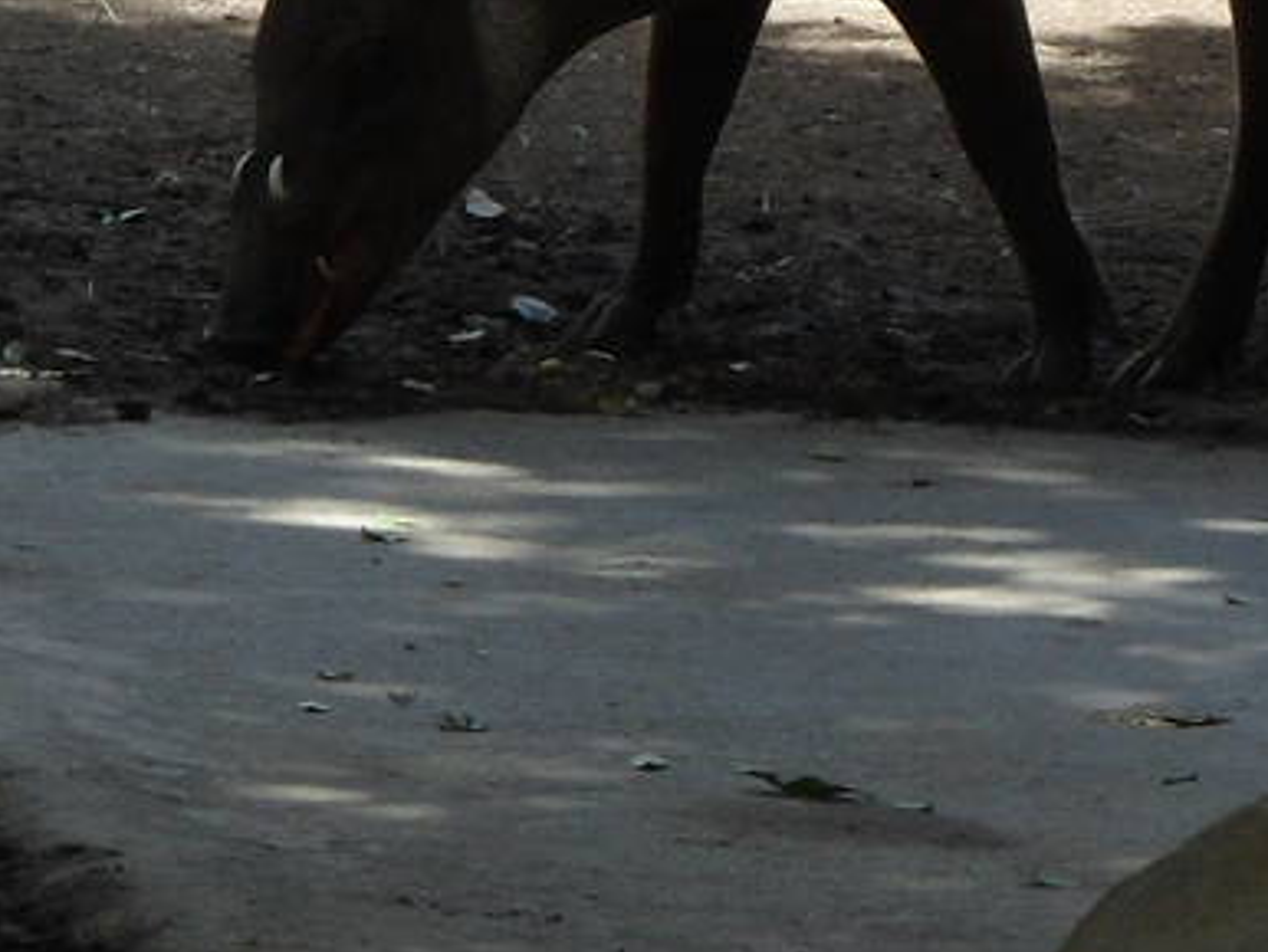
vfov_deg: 3.4
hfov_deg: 4.6
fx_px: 15944
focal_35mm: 435
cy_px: -269
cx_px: 729
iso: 80
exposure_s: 1/90
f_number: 5.3
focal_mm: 17.7
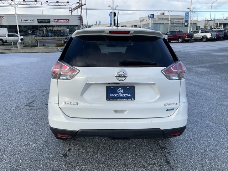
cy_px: 86
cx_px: 114
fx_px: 191
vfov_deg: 48.2
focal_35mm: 29
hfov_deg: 61.7
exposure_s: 1/719
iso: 25
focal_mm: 3
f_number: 1.8
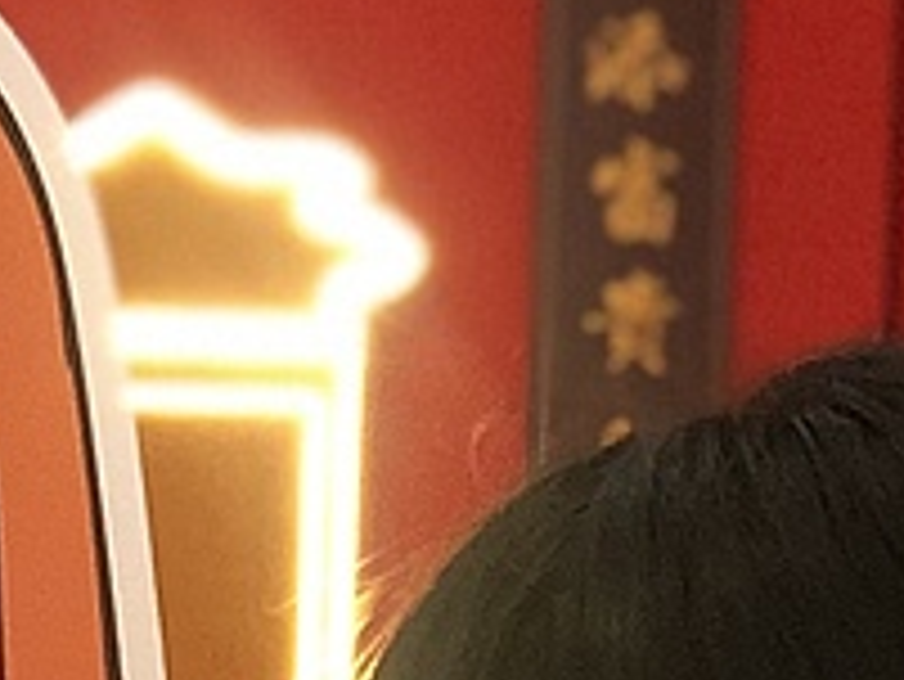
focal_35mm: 442
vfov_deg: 3.3
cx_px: 306
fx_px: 11550
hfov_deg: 4.5
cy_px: 1691
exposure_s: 1/33
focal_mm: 6
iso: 80
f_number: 2.4
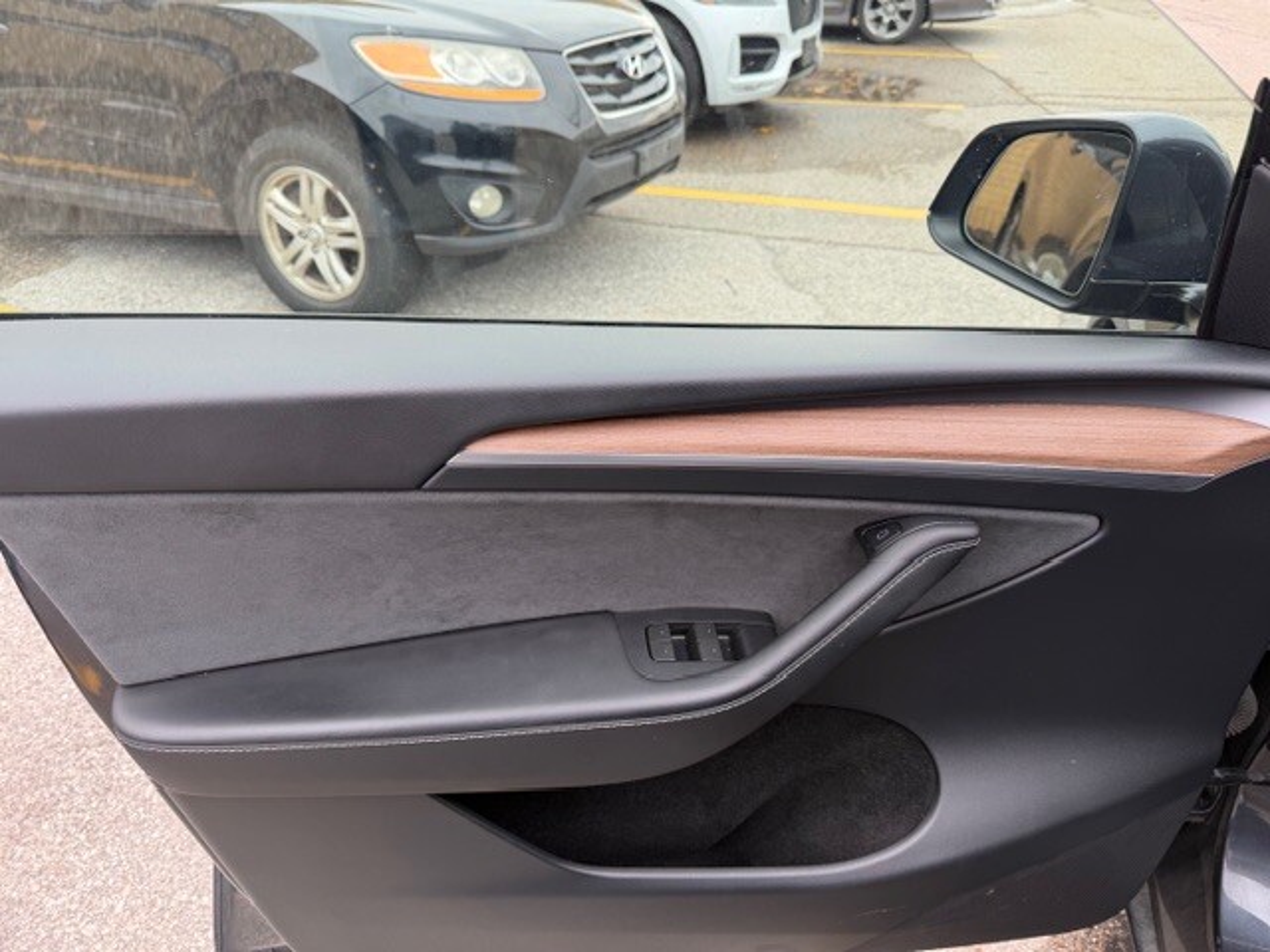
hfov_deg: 71.6
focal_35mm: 24
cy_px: 476
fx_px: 881
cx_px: 635
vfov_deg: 56.8
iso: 50
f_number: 1.78
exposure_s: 1/135
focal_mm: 6.76
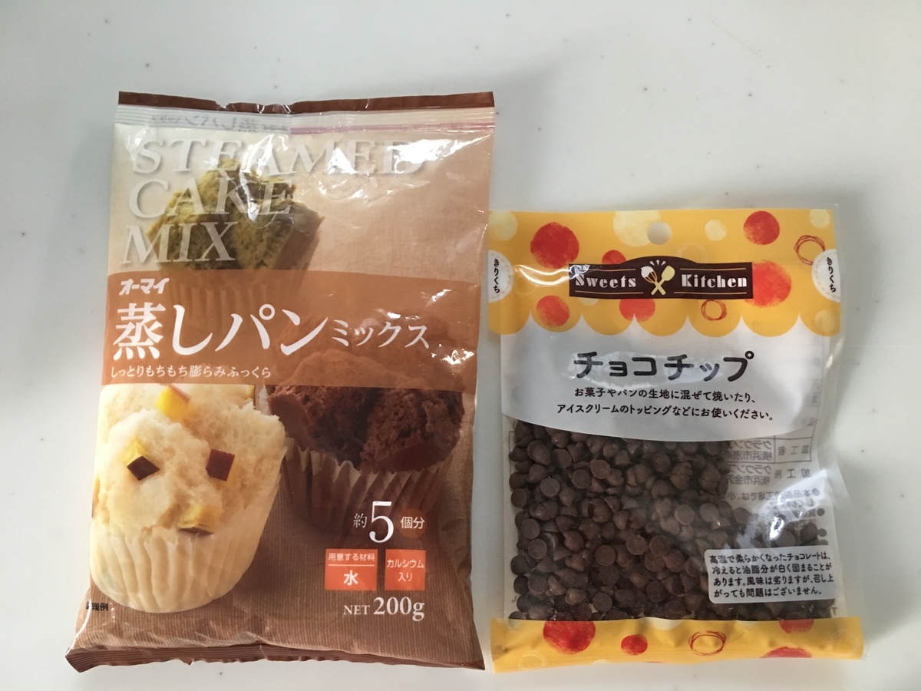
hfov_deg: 61.7
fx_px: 772
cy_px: 346
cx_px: 460
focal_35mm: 29
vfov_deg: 48.2
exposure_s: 1/15
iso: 100
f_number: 2.2
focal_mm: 4.15
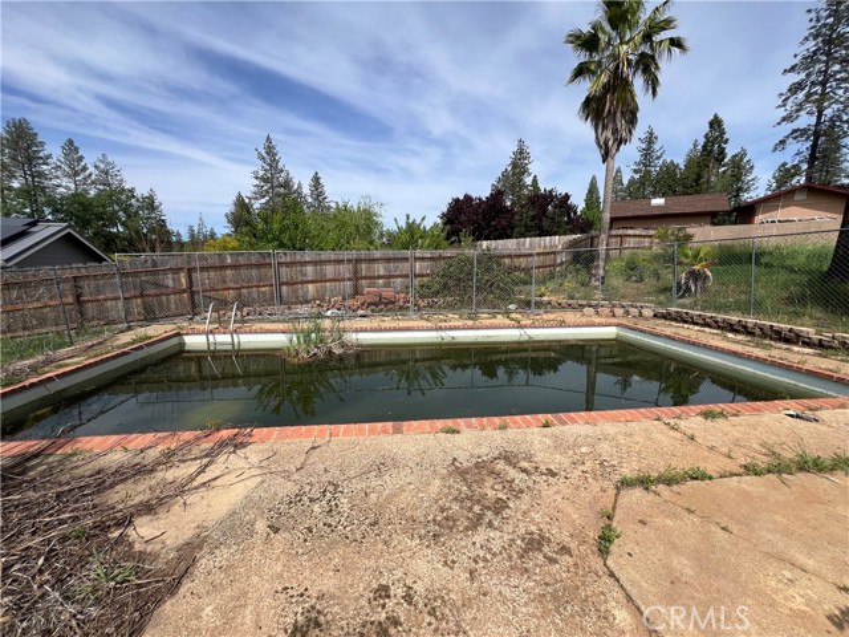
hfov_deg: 106.2
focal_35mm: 13
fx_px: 319
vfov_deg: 89.9
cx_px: 424
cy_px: 318
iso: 32
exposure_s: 1/1698
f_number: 1.8
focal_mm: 1.57
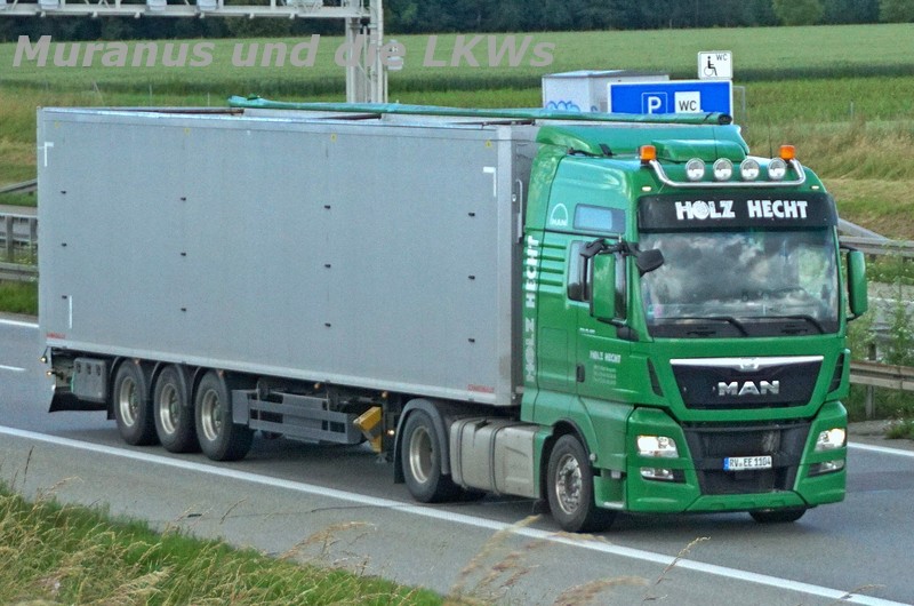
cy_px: 303
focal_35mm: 90
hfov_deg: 22.7
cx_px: 457
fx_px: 2280
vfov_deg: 15.1
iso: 800
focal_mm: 60
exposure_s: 1/2000
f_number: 5
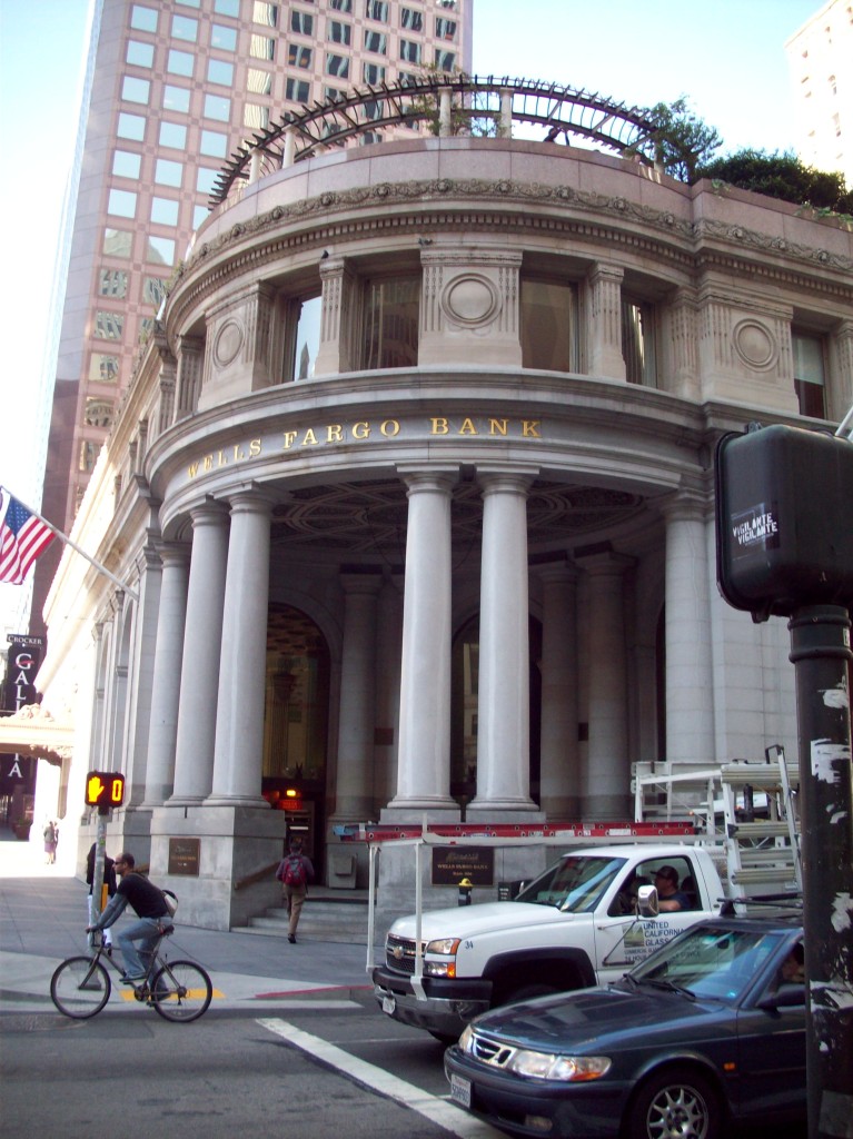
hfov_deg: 38.6
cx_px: 426
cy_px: 570
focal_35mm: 37
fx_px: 1217
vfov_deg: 50.2
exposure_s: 1/166
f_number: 2.8
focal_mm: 6.2
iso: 80
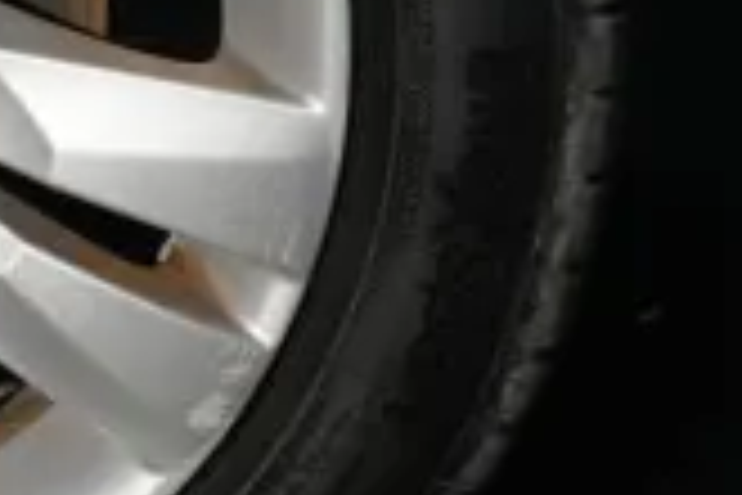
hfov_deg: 9.5
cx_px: -427
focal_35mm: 210
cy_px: -22
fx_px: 4328
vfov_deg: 6.5
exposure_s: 1/1300
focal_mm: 35.8
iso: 320
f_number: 6.4
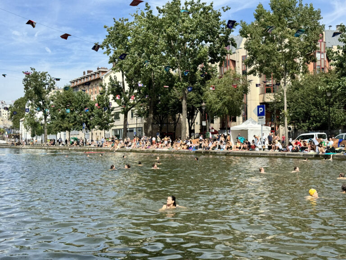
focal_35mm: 48
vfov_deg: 30.3
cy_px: 130
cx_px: 173
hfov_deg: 39.7
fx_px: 480
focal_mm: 6.76
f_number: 1.78
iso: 64
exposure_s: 1/3425
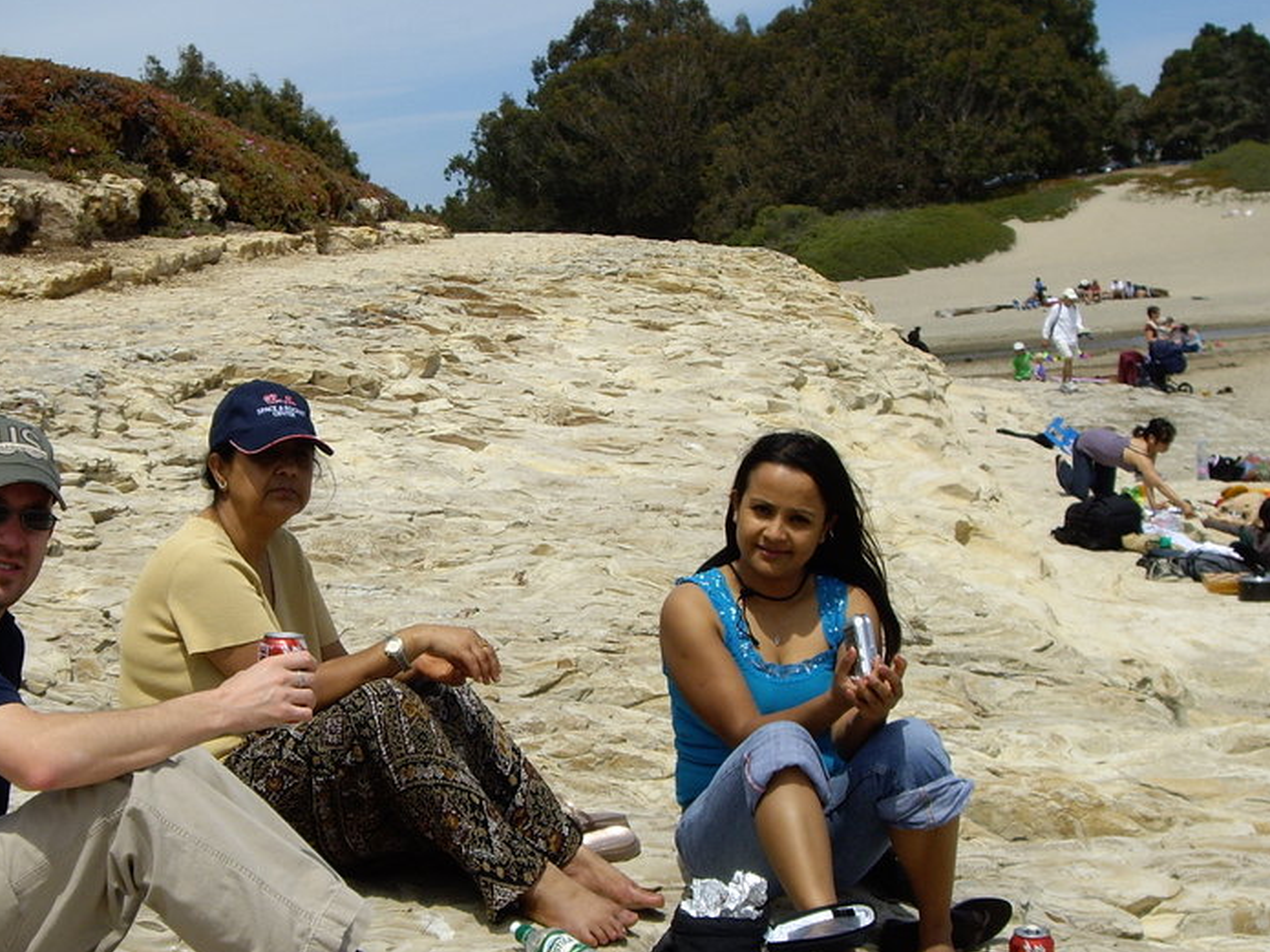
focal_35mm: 81
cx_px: 429
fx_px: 2971
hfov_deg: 24.0
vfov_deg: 18.2
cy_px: 530
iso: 50
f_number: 5.2
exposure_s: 1/500
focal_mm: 9
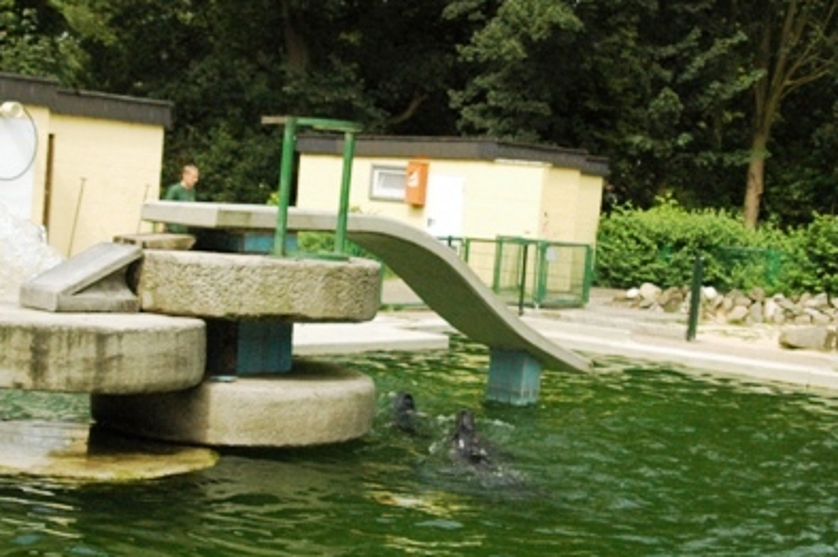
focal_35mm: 61
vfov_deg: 22.2
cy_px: 308
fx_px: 1419
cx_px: 428
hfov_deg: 32.9
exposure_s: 1/5000
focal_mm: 28
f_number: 5
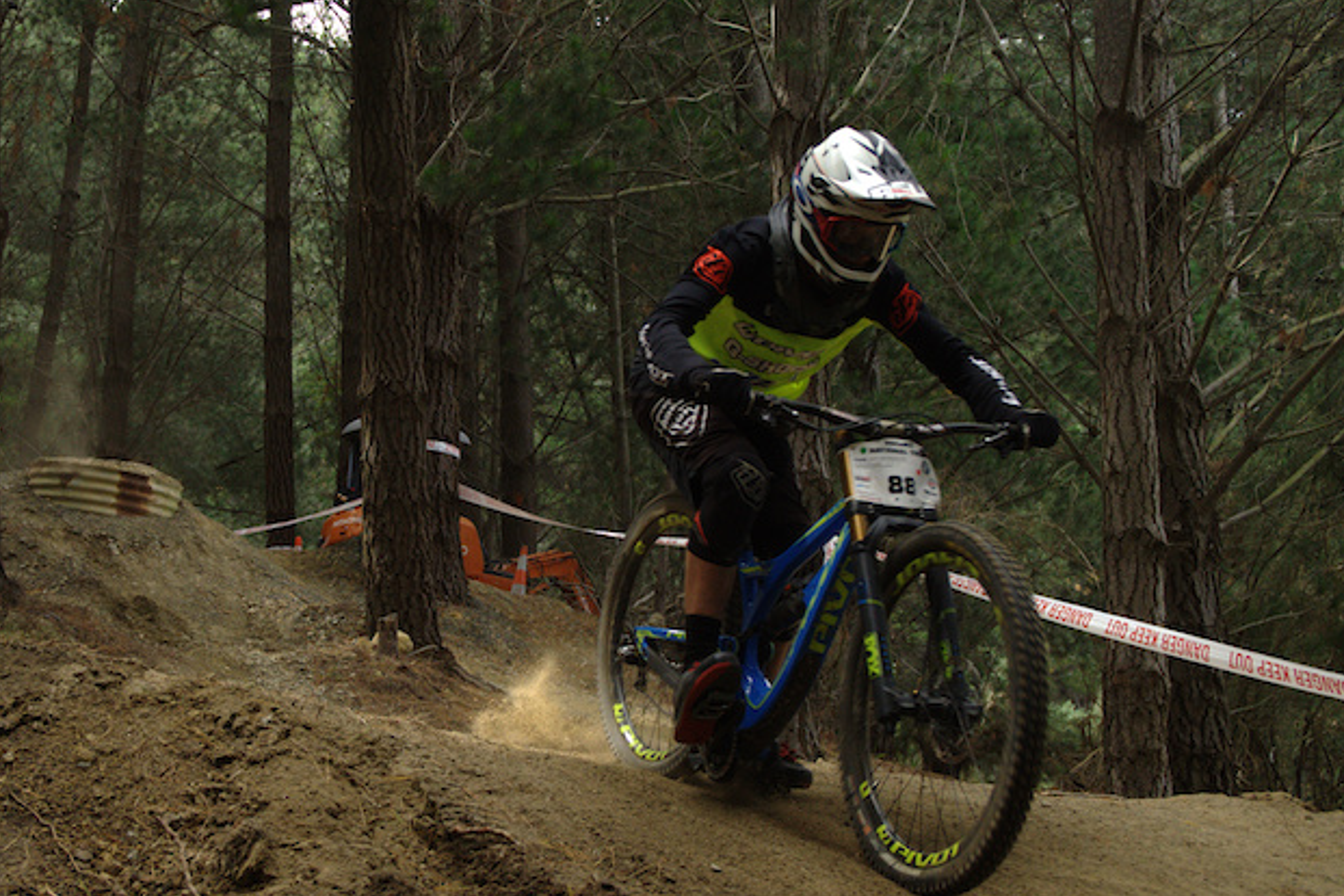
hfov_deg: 34.3
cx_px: 493
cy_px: 461
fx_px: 2165
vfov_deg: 23.4
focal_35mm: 58
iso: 2500
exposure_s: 1/800
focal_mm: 30
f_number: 4
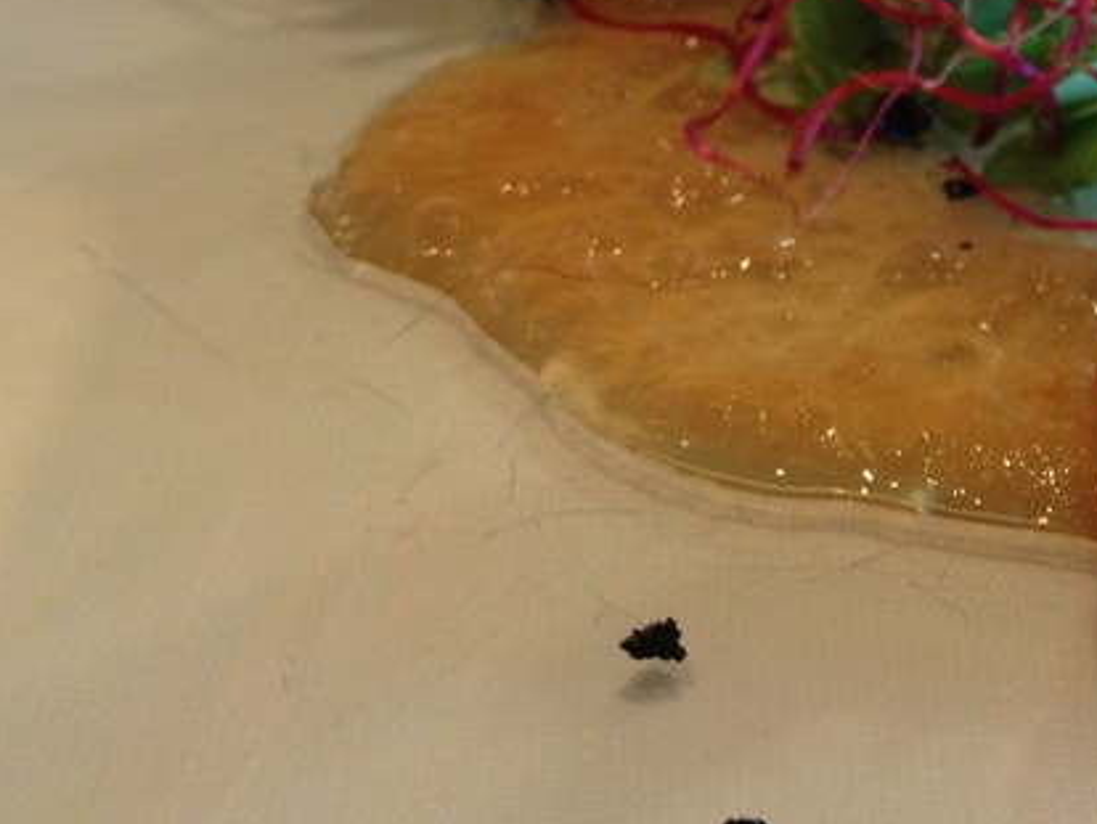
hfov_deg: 24.6
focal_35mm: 76
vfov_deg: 18.8
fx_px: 2410
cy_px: -15
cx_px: 1055
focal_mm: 4.28
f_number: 2.4
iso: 100
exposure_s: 1/20
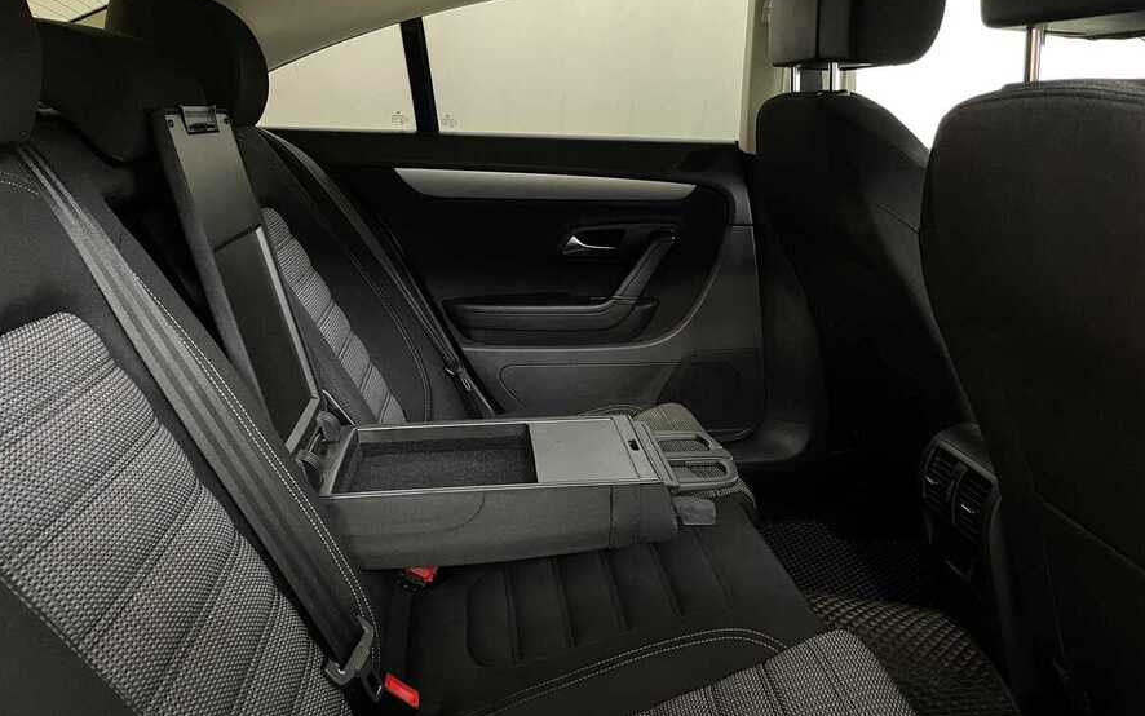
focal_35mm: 28
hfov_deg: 66.5
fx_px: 874
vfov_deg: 44.5
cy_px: 339
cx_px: 570
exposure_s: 1/50
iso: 400
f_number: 1.6
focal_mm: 4.2
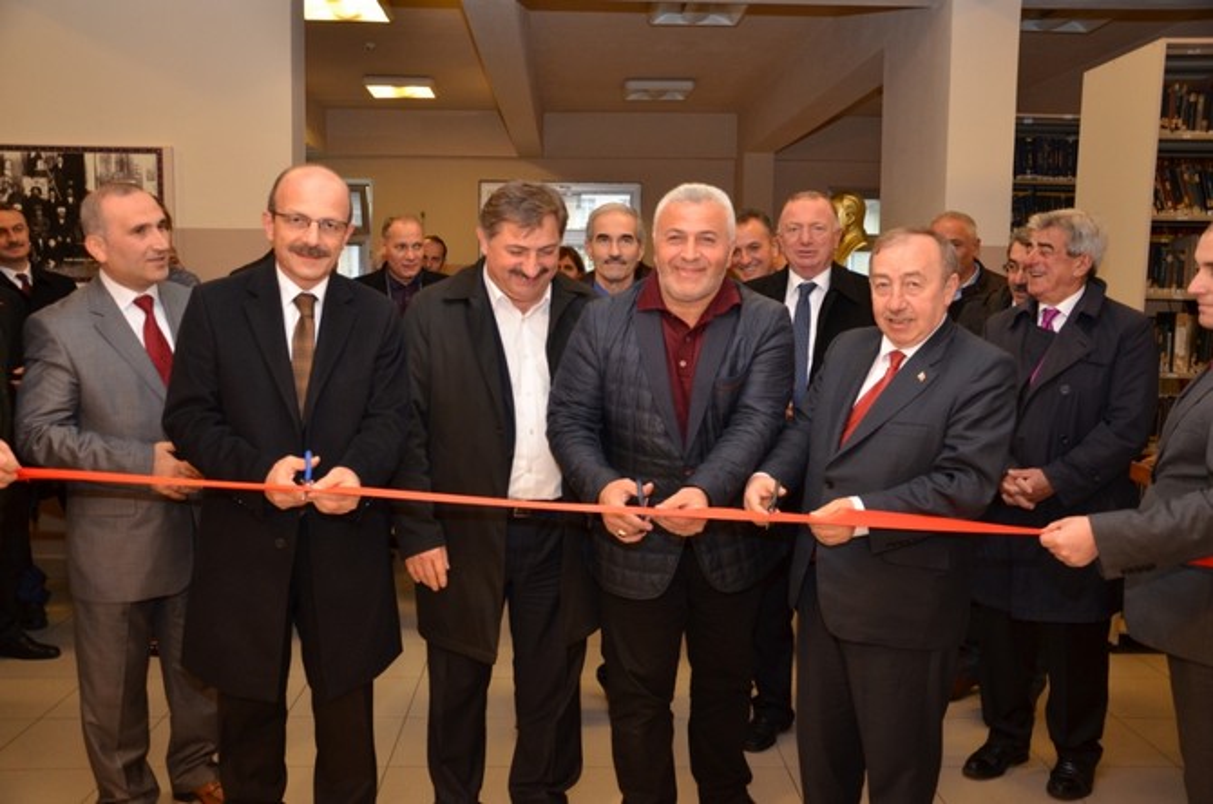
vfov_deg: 39.8
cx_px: 606
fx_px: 1110
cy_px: 402
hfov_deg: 57.3
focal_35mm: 33
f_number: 4
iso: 800
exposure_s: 1/60
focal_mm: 22
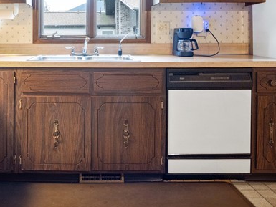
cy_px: 45
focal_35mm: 38
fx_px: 303
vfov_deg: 36.6
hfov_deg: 48.0
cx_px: 87
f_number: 9
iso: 320
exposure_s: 1
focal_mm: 14
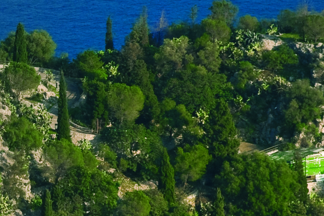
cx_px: -174
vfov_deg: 2.2
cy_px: 207
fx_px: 5594
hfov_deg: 3.3
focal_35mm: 622
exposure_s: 1/2500
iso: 640
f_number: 8
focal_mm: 145
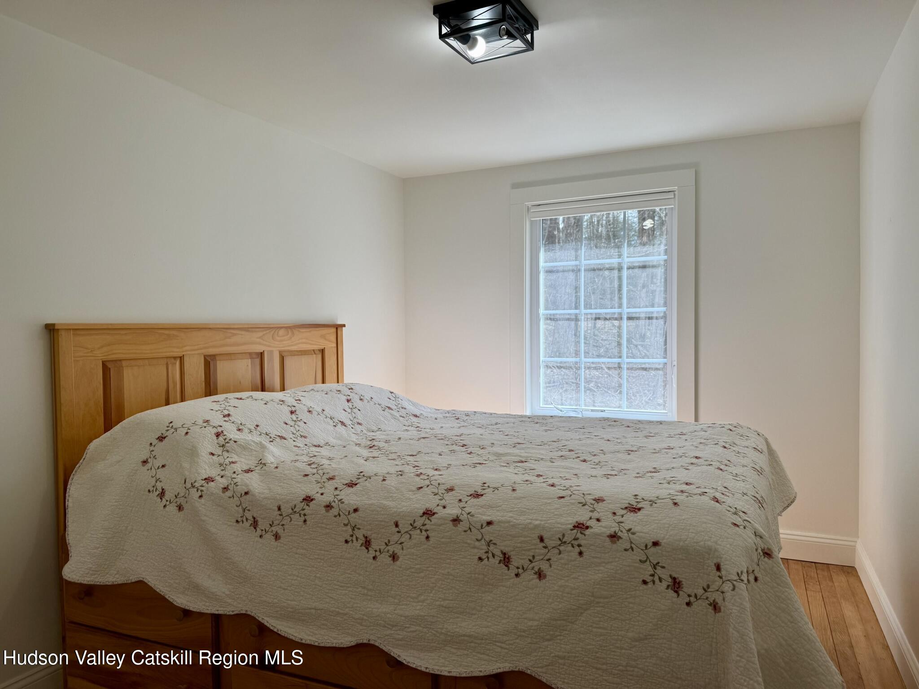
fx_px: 637
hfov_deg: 71.6
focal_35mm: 24
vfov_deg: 56.8
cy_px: 344
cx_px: 460
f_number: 1.78
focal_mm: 6.76
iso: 64
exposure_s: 1/285
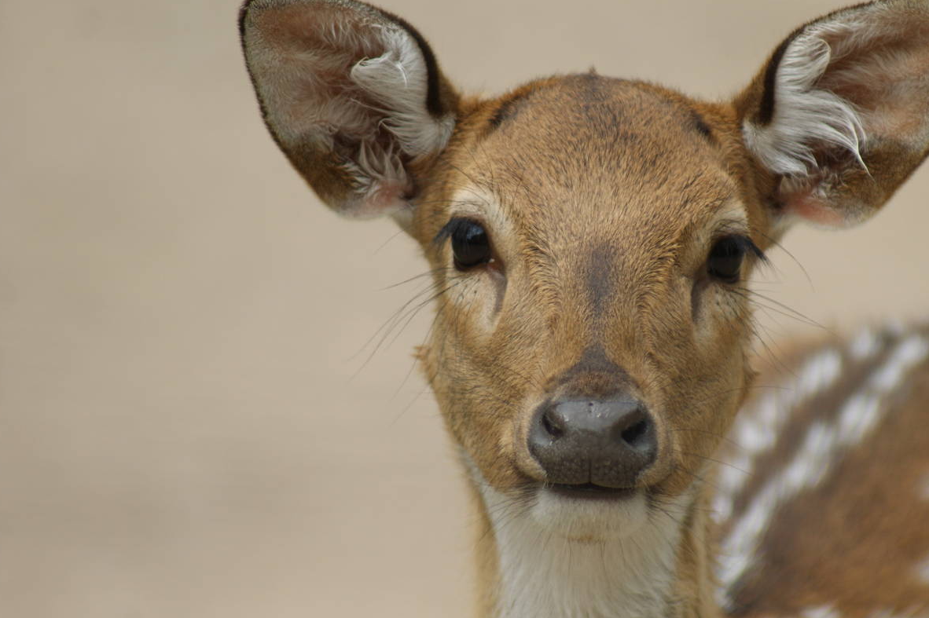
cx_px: 605
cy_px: 322
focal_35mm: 609
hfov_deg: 3.4
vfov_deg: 2.3
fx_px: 15708
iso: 200
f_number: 5.6
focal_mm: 300
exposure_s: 1/500
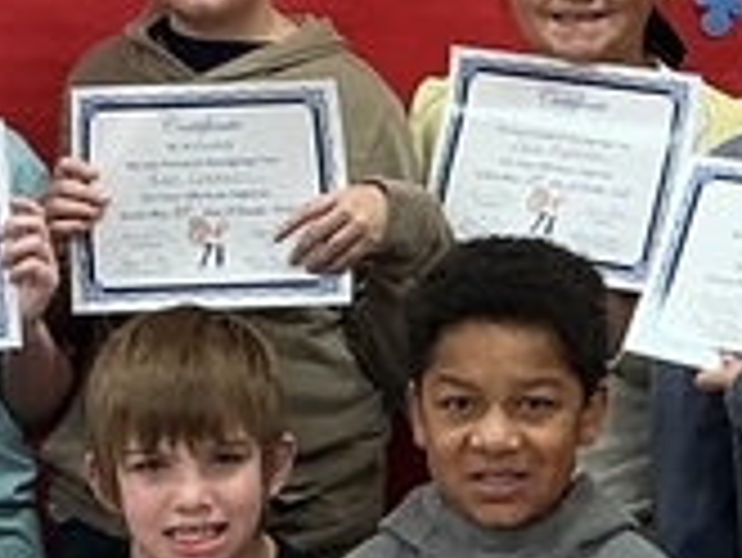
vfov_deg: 8.3
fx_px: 3861
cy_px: 252
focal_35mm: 180
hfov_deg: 10.8
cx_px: 841
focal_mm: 3
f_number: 1.8
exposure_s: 1/60
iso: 64
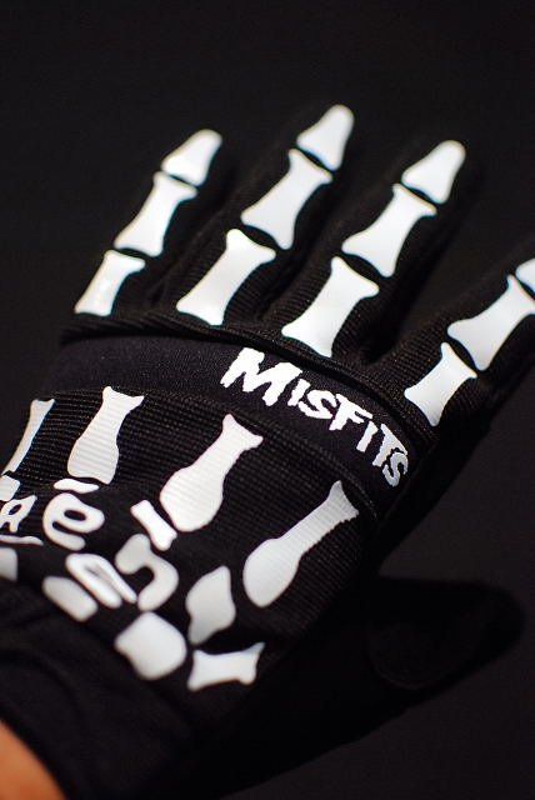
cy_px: 400
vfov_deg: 37.8
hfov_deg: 25.8
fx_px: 1168
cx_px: 268
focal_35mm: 52
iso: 1600
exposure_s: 1/60
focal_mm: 35
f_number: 1.8
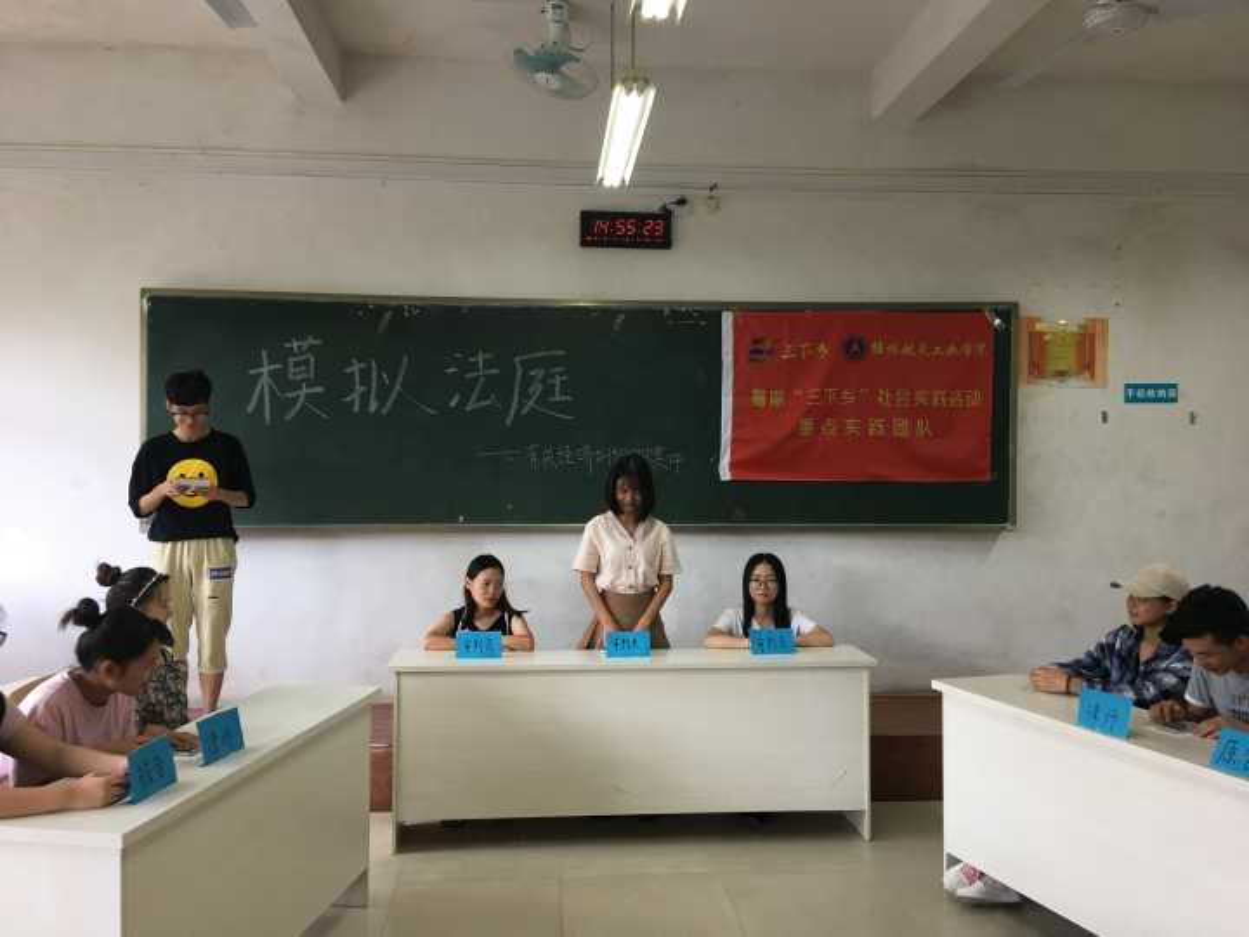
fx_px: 1046
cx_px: 624
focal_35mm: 29
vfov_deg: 48.2
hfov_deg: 61.7
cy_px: 468
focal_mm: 4.15
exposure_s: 1/33
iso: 32
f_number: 2.2
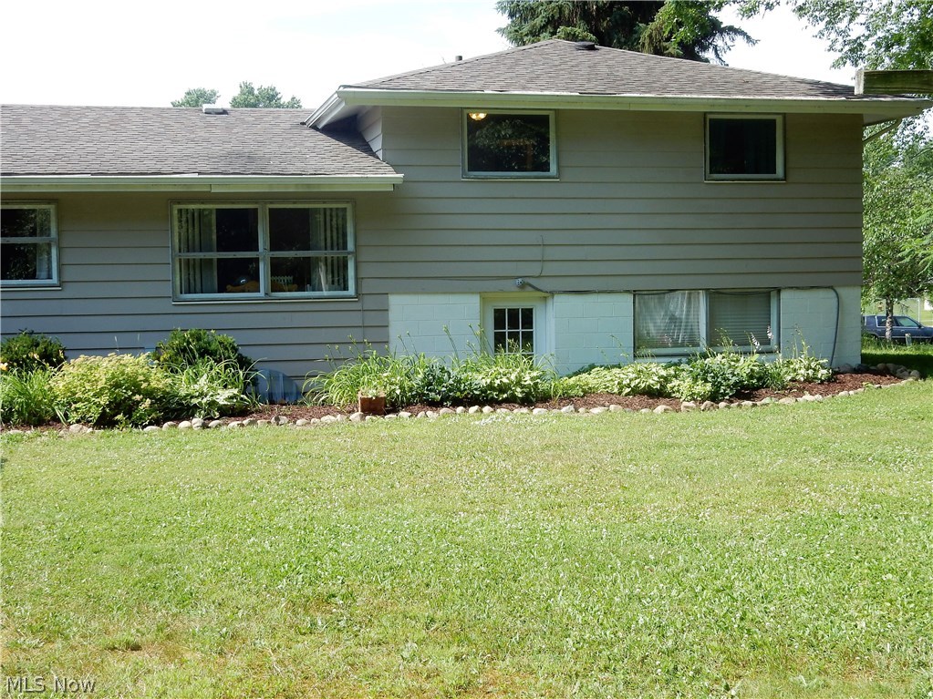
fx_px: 1374
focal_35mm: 51
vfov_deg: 28.6
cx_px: 466
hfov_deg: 37.5
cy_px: 350
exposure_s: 1/320
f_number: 4.5
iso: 125
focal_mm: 9
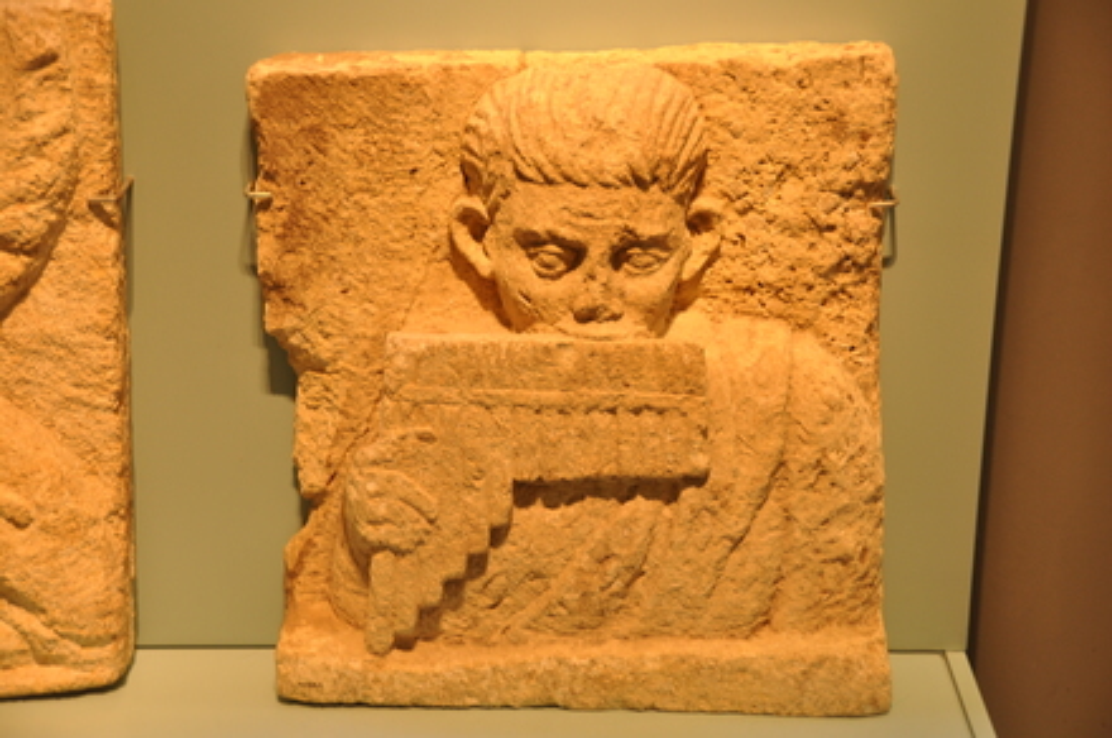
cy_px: 369
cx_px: 556
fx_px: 2591
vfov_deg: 16.2
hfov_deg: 24.2
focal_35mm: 84
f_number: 4.8
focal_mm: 56
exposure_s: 1/13
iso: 320
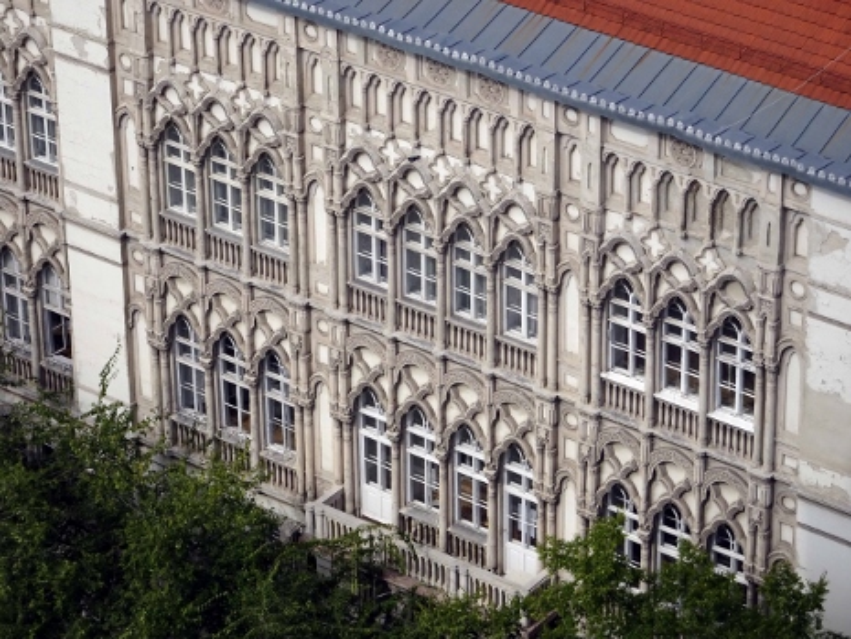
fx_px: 3590
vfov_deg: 10.2
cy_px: 320
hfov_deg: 13.5
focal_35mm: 146
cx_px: 426
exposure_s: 1/400
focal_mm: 24.99
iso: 80
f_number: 5.6
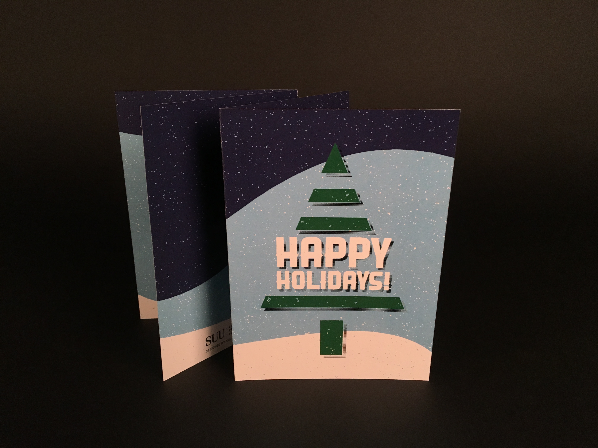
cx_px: 299
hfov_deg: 61.7
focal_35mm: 29
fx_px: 501
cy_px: 224
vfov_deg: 48.2
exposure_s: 1/30
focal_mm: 4.15
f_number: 2.2
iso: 80
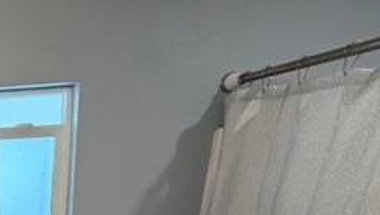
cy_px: 317
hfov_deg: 37.0
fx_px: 424
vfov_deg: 23.3
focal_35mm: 42
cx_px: -75
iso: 250
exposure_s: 1/120
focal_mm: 2.22
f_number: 2.2
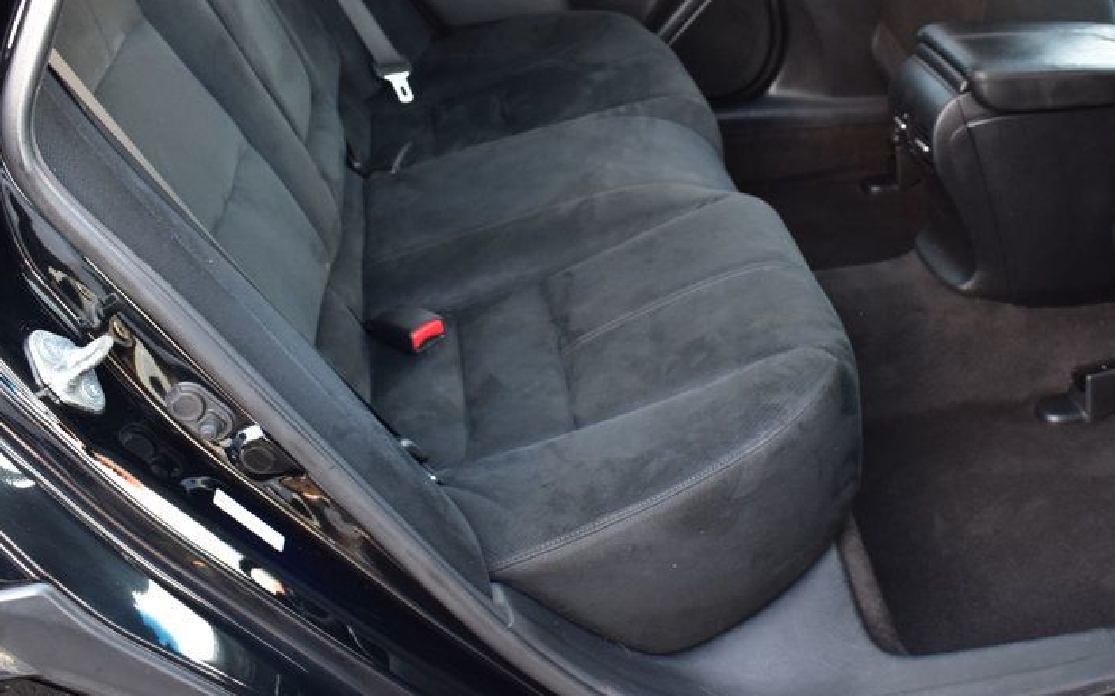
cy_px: 250
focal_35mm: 47
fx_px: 1420
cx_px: 728
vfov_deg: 27.4
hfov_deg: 42.4
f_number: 6.3
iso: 560
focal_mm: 21
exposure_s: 1/15
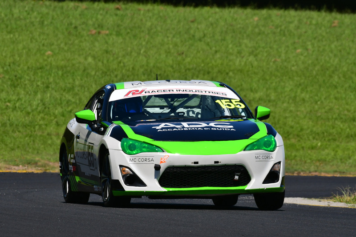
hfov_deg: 2.7
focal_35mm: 750
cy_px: 118
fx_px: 7419
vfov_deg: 1.8
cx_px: 178
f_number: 11
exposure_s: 1/640
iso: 320
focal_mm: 500
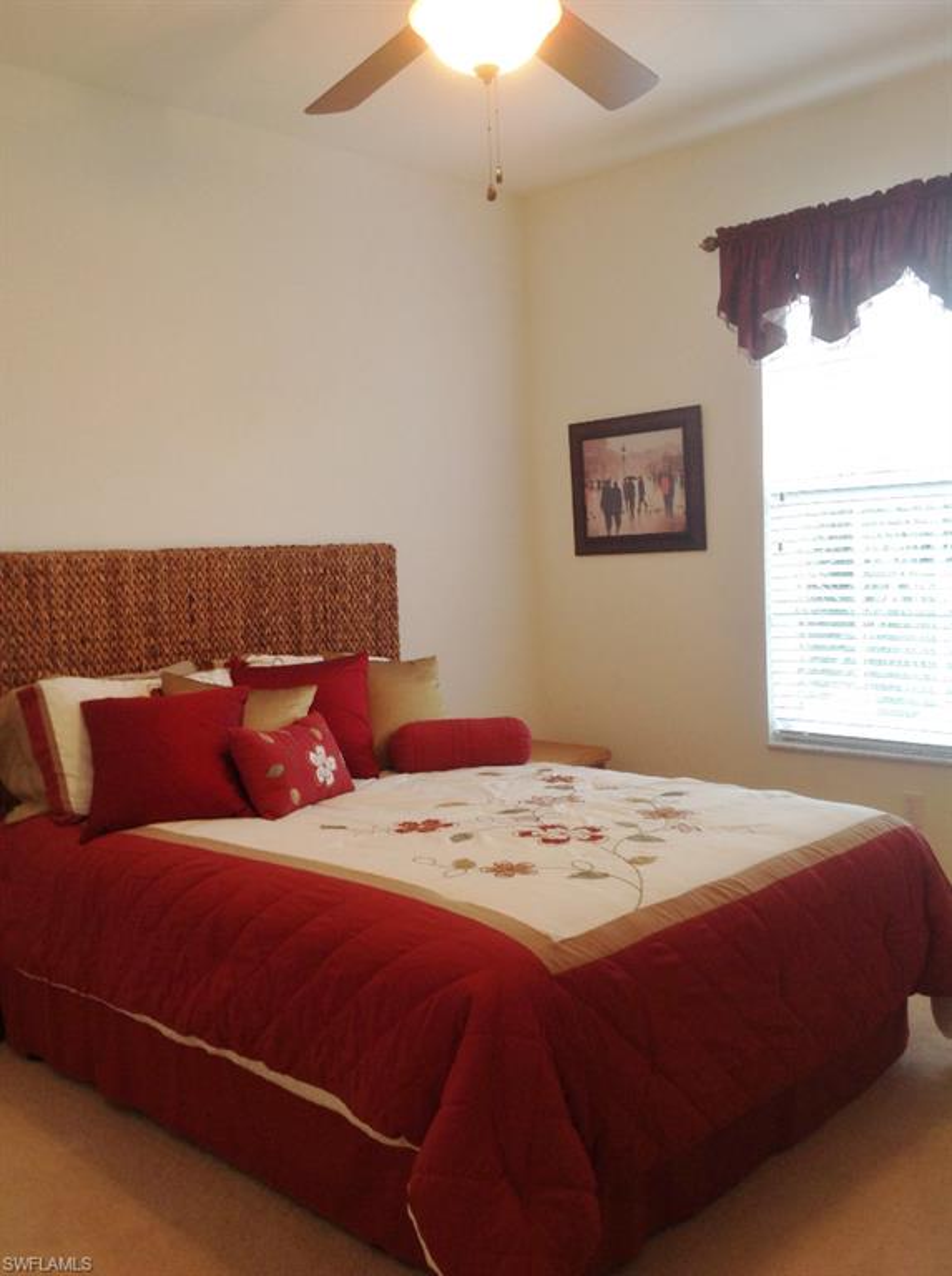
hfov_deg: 40.6
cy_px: 638
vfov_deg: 52.7
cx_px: 476
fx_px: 1288
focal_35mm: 35
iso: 50
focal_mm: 4.28
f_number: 2.4
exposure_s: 1/17
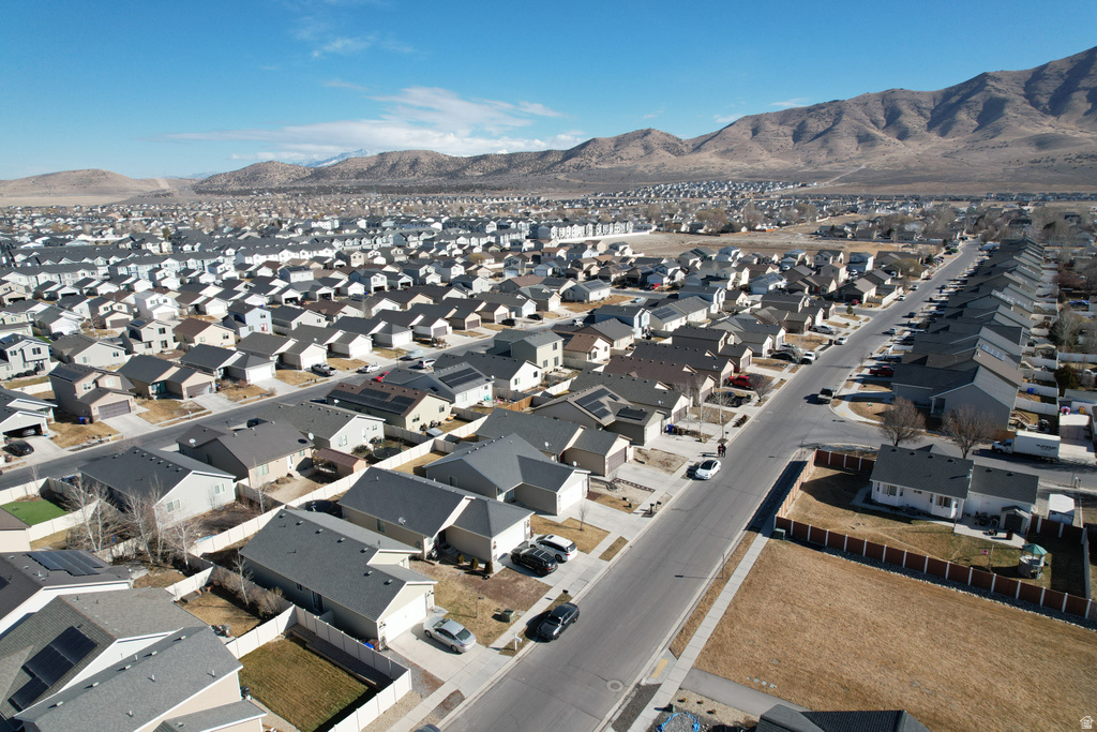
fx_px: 670
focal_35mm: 22
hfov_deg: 78.6
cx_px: 548
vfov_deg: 57.2
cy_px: 366
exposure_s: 1/2500
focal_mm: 8.38
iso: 140
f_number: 2.8
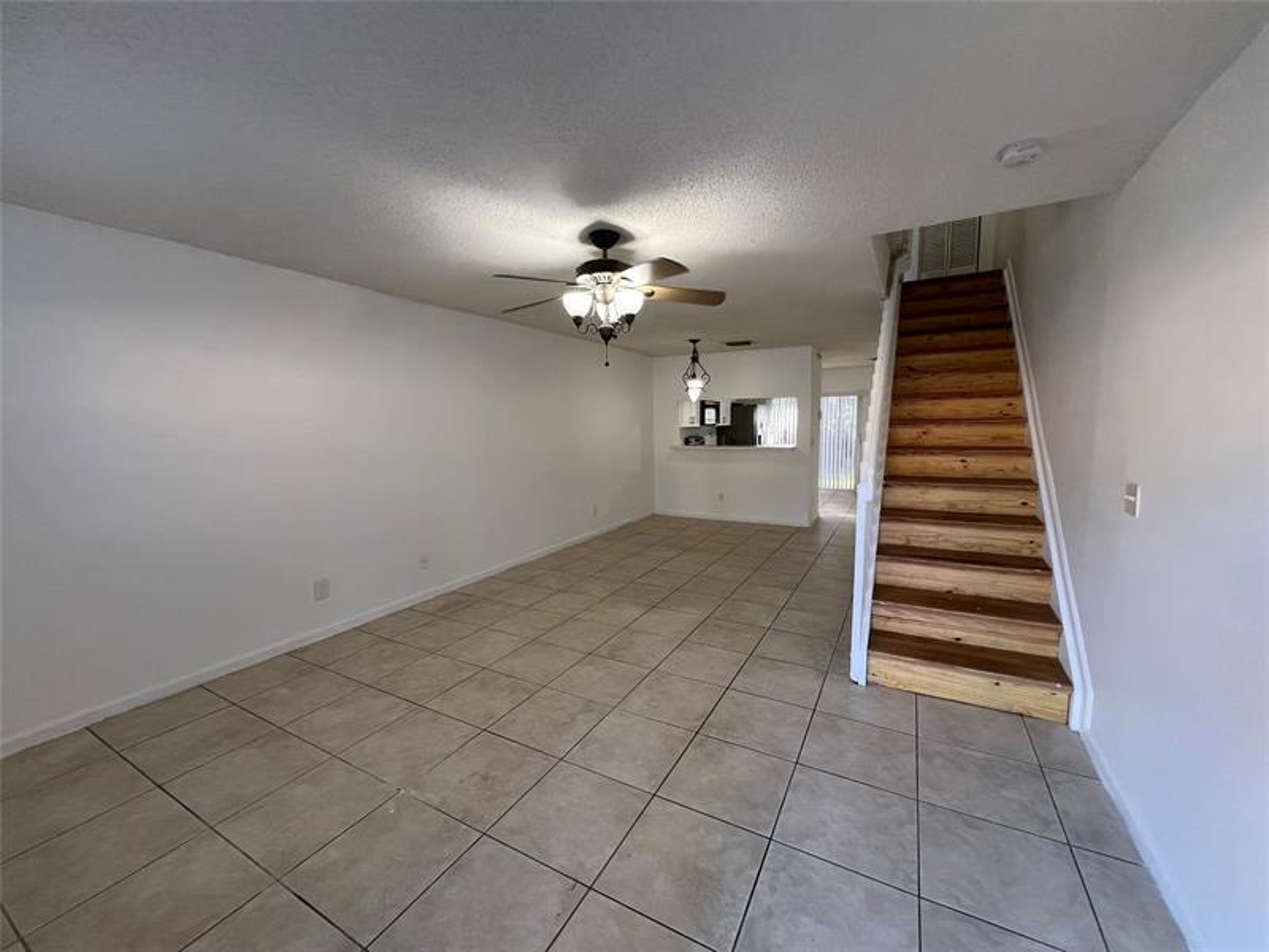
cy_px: 476
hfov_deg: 106.2
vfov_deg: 89.9
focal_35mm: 13
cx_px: 634
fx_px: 477
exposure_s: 1/99
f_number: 1.8
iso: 160
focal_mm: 1.57
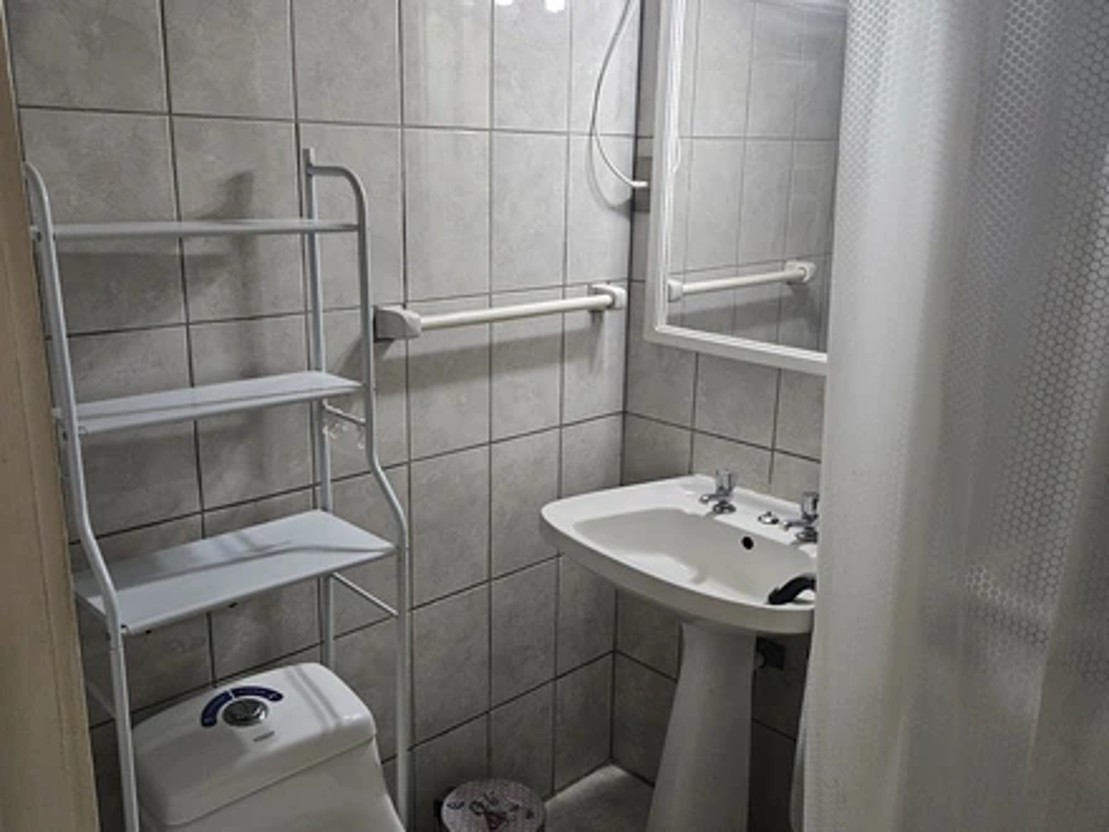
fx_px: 737
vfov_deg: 58.9
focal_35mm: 23
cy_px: 416
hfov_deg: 73.9
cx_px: 554
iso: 500
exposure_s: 1/100
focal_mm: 5.4
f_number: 1.8
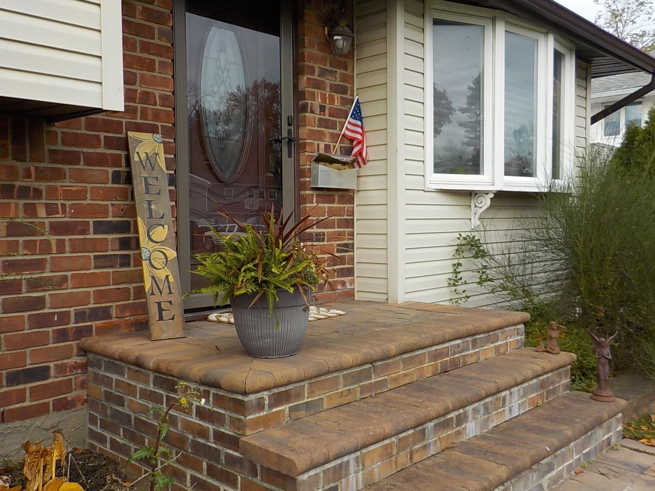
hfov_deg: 56.8
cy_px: 249
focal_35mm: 32
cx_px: 327
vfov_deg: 44.2
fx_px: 606
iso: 125
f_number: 3.3
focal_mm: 4.1
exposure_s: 1/500
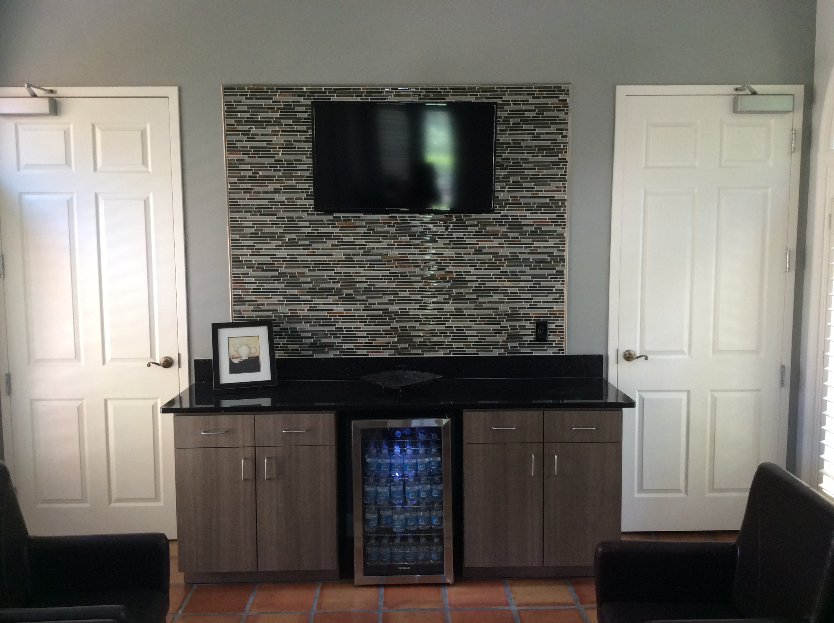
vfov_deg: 42.8
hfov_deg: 55.4
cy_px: 312
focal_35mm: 33
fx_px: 794
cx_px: 417
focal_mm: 3.3
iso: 80
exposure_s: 1/24
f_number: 2.4
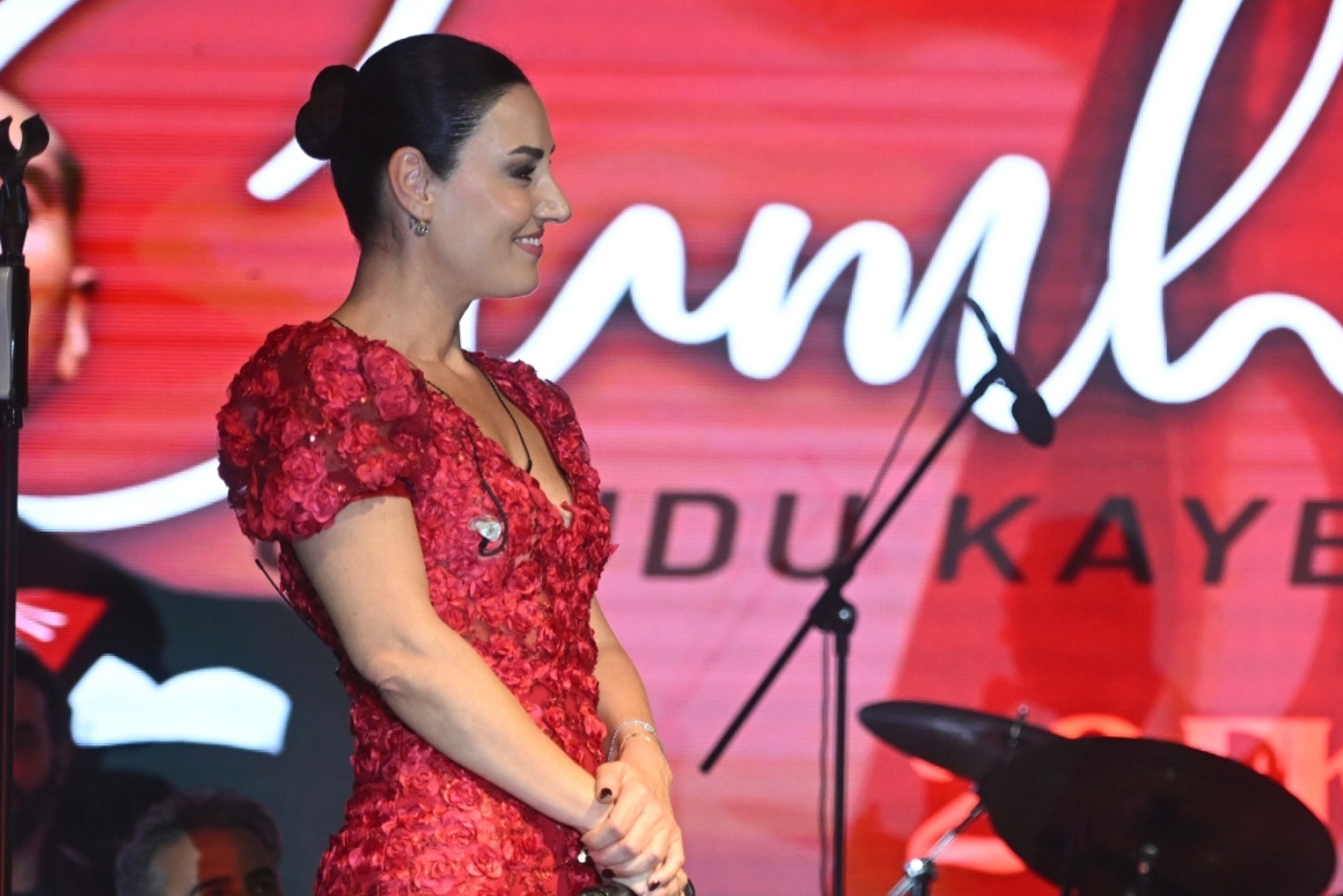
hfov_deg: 9.8
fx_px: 7797
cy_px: 502
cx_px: 1241
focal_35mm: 209
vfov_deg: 6.6
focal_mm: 98
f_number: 2.8
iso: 1600
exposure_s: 1/400
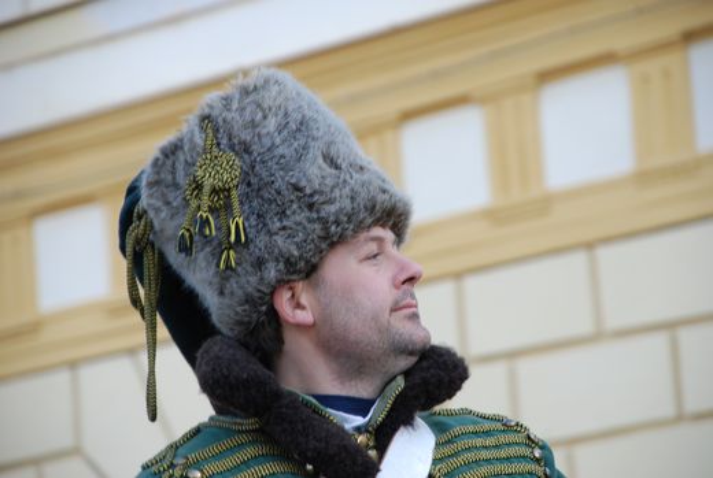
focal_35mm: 202
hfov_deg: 10.1
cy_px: 239
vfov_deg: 6.8
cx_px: 356
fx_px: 4019
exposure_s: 1/125
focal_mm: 135
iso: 280
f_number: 5.6
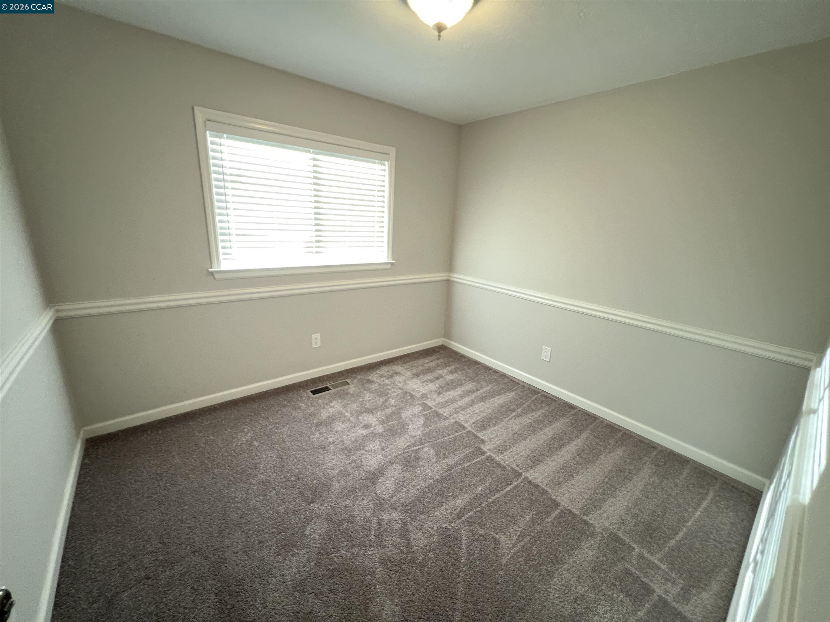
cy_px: 311
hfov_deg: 106.2
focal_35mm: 13
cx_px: 415
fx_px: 312
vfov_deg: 89.9
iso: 400
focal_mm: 1.57
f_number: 1.8
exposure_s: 1/60
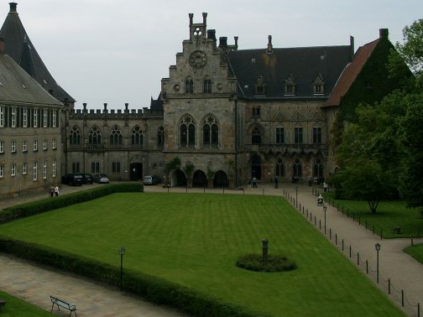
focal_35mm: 54
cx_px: 97
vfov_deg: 26.8
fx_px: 660
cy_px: 90
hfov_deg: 34.6
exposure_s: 1/935
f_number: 4
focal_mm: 7.13
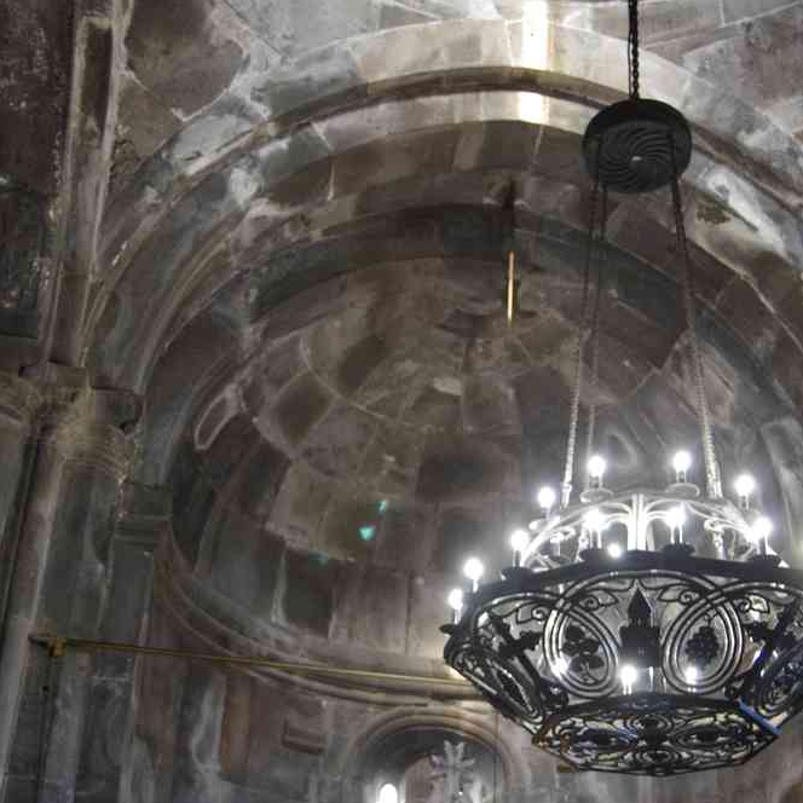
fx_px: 1443
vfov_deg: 30.8
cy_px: 545
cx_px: 402
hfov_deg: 31.1
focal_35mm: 55
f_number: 4
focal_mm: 29.4
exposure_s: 1/15
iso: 3200
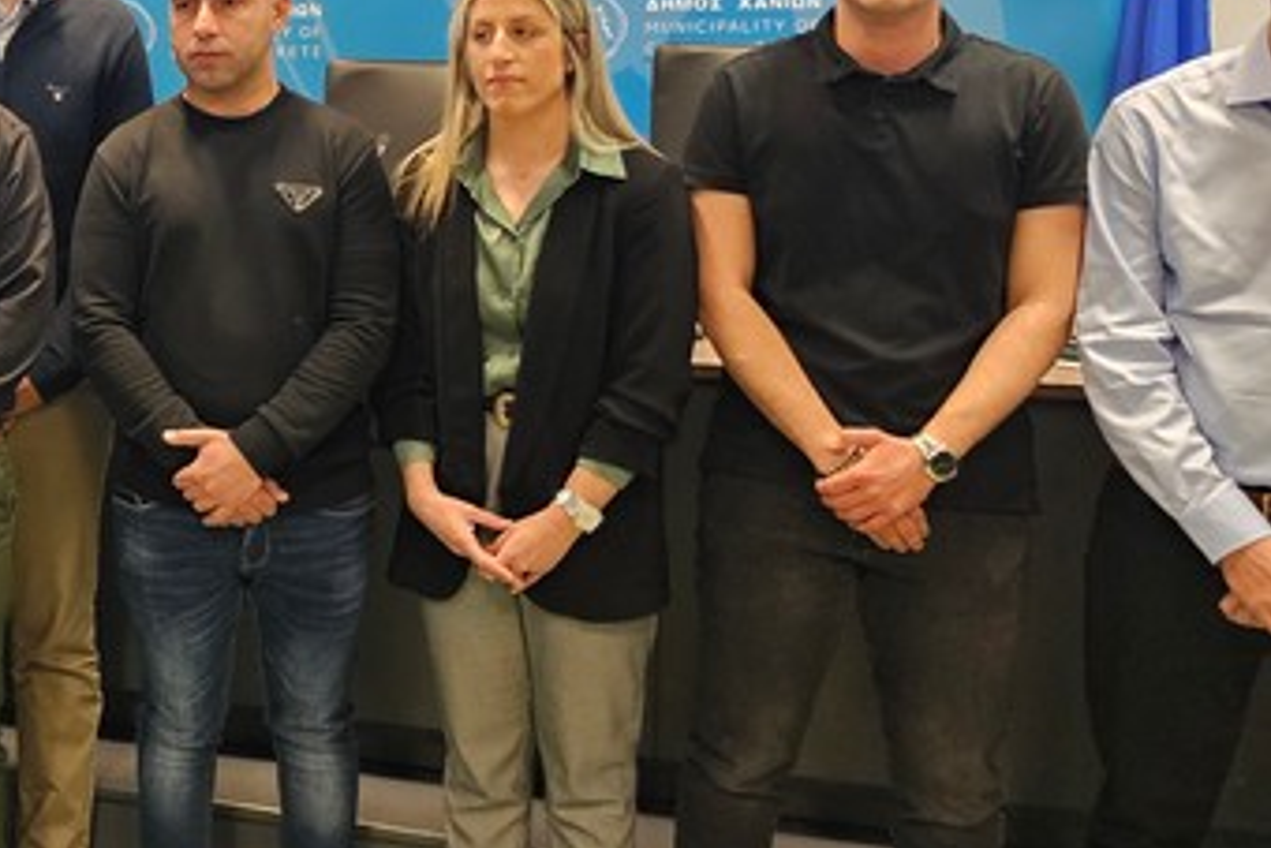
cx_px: -320
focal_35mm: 60
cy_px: 194
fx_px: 2119
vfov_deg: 22.4
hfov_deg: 28.3
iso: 640
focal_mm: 6.3
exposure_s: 1/100
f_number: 1.7
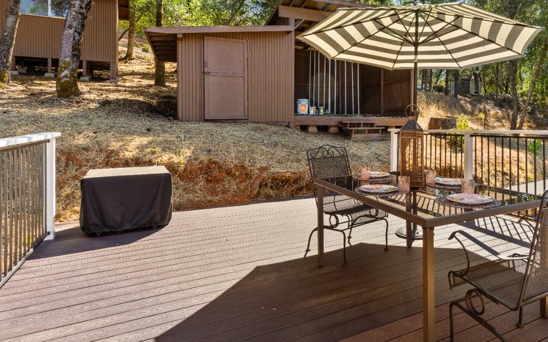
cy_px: 135
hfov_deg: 72.1
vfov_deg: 50.7
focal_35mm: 24
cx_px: 374
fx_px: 358
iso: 100
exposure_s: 1/40
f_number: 11
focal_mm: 17
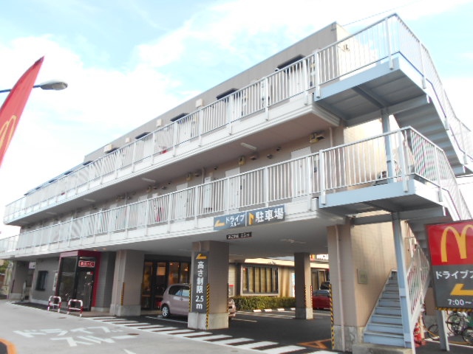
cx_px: 236
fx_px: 355
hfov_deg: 67.3
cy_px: 177
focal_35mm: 26
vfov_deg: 53.1
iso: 80
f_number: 3.2
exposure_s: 1/160
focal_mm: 4.6
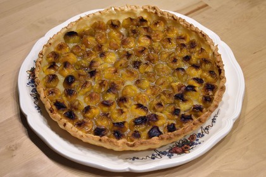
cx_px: 133
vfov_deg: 22.6
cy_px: 88
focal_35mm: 60
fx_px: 443
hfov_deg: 33.4
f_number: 7.1
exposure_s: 1/25
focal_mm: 60
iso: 1600
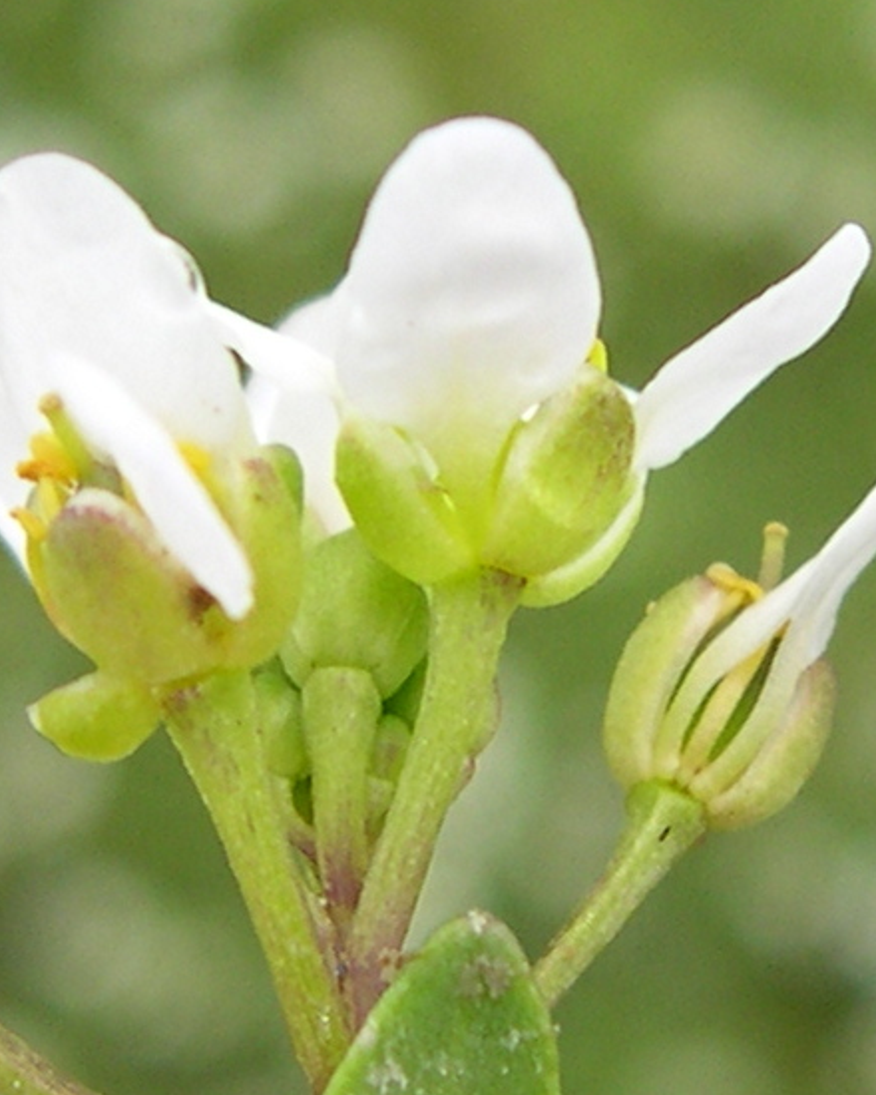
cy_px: 1023
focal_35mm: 81
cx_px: 342
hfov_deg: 18.9
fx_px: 2625
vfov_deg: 22.9
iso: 100
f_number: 2.8
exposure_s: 1/244
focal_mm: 8
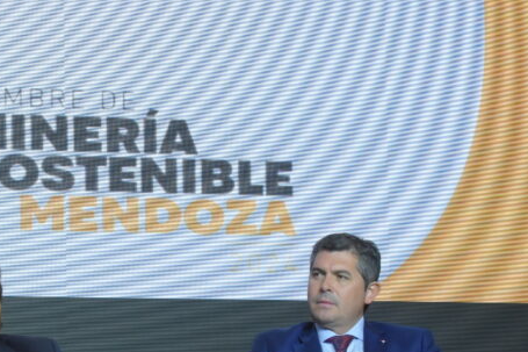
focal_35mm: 214
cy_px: 367
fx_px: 3137
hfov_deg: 9.6
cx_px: 20
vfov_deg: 6.4
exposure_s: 1/125
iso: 3200
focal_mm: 95
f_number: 5.6
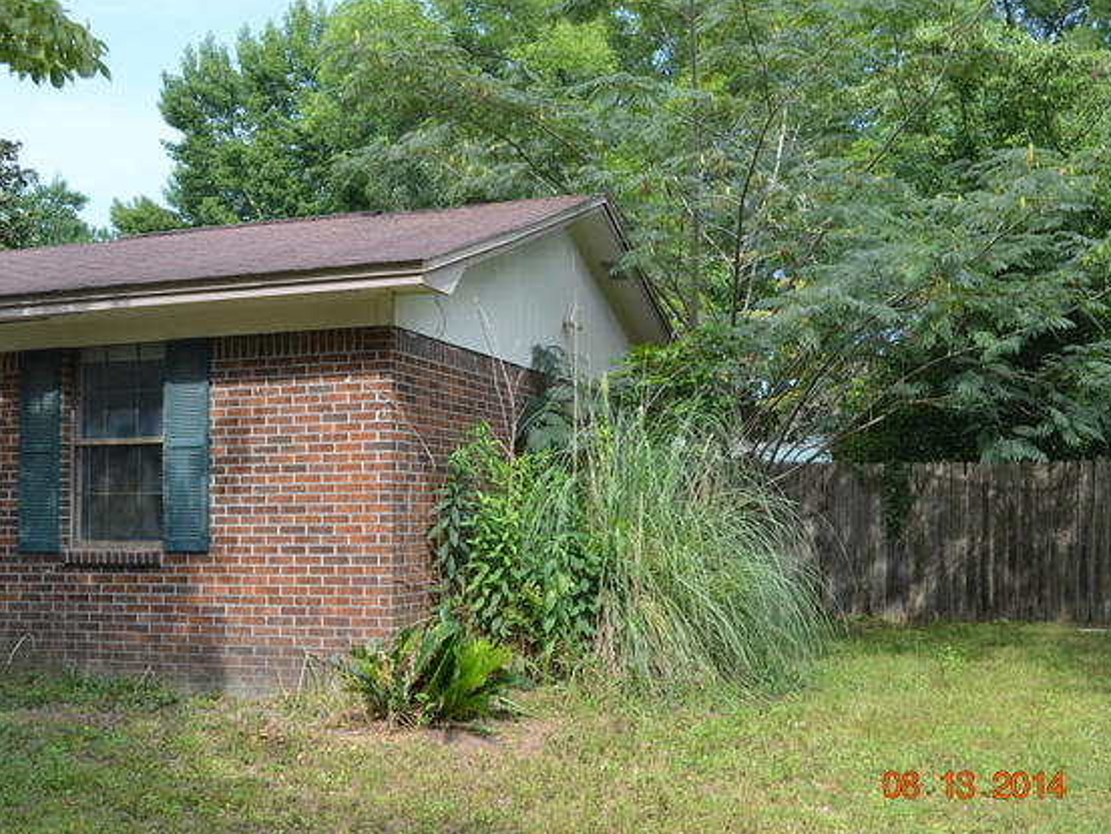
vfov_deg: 36.0
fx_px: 1284
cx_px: 544
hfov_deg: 46.8
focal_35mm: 40
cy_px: 424
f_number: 7.1
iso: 200
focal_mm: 24
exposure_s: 1/200
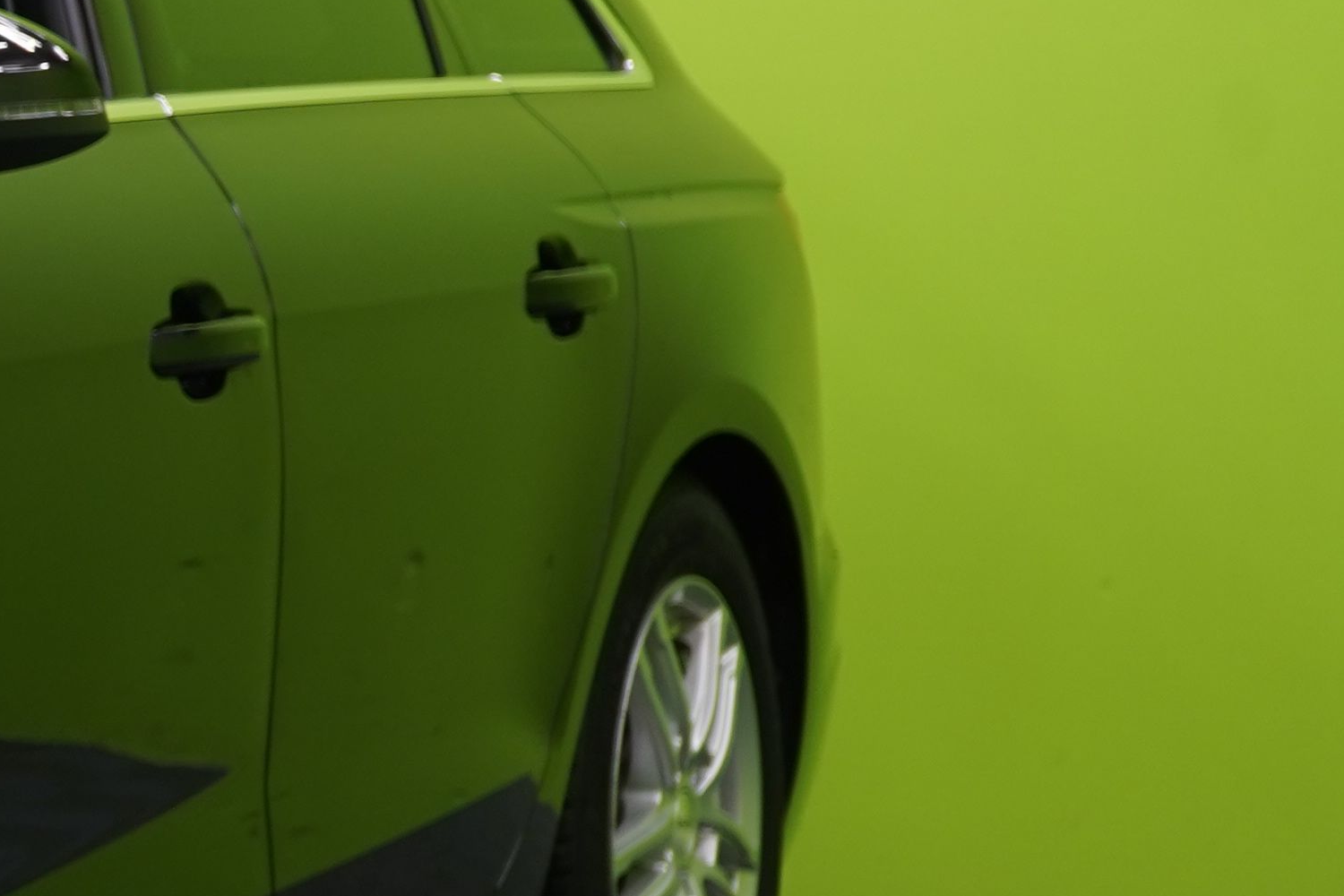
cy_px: 408
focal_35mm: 200
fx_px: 7466
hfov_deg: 9.6
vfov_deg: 6.9
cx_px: -1292
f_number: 5.6
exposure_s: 1/30
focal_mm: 50
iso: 400
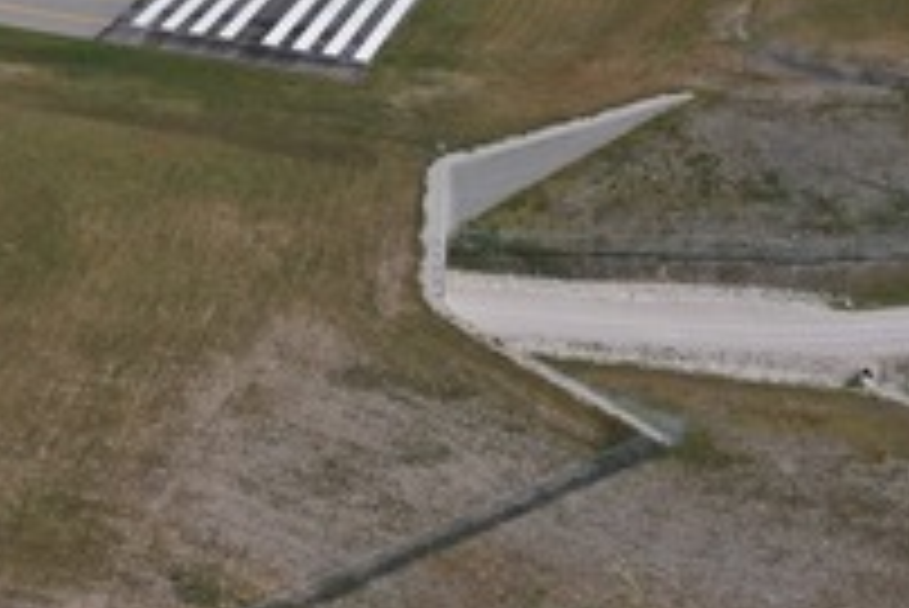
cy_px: -212
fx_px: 1996
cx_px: 153
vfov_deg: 16.3
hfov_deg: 25.1
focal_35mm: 79
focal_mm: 10.26
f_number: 9
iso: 100
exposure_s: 1/320
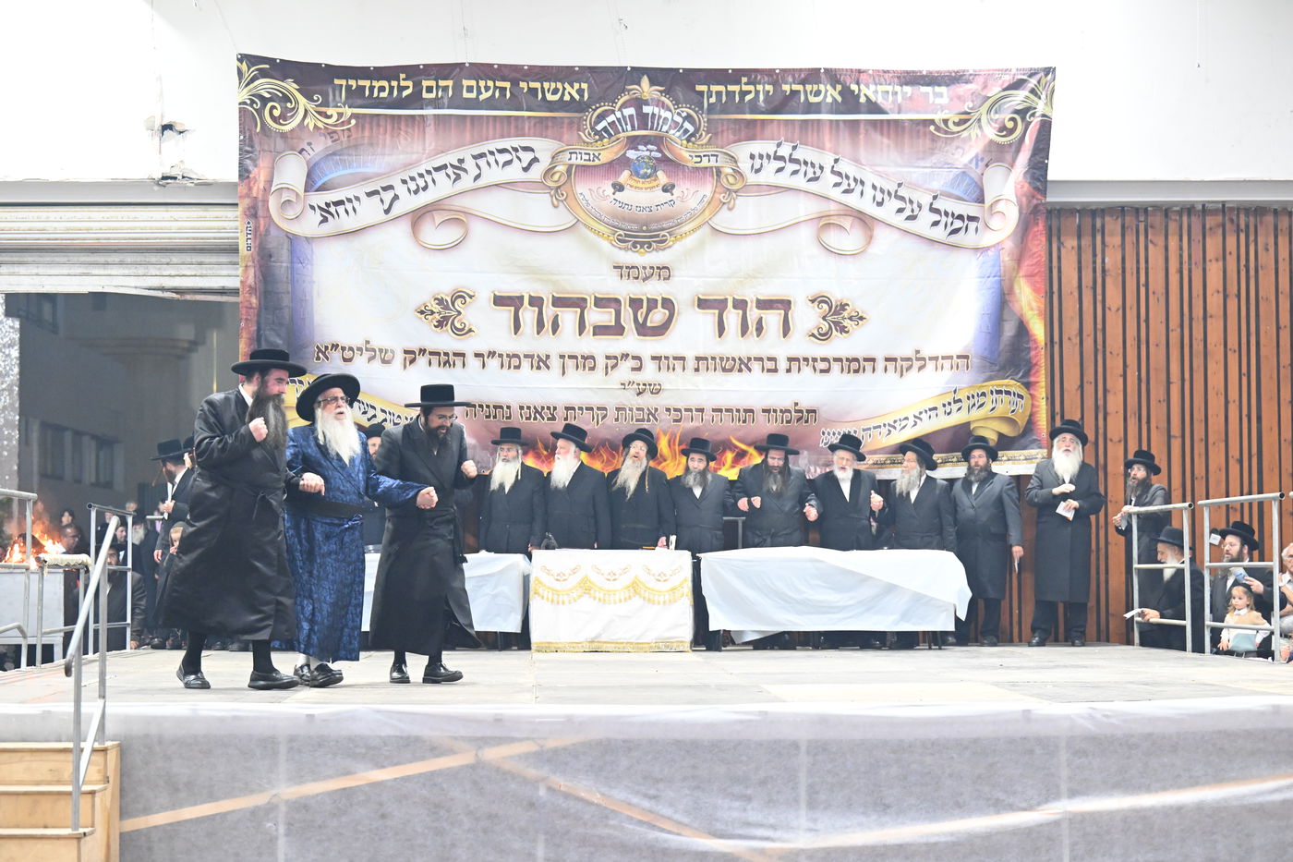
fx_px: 3088
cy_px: 431
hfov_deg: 23.6
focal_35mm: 86
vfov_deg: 15.9
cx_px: 646
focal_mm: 86
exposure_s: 1/200
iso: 5000
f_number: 3.2
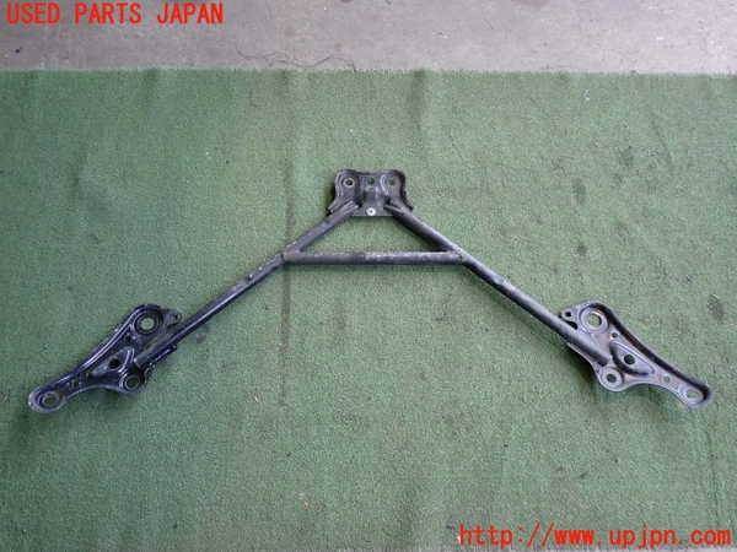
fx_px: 639
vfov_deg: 46.8
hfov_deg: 60.0
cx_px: 368
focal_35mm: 30
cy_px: 276
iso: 200
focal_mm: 5.4
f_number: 2.3
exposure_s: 1/50
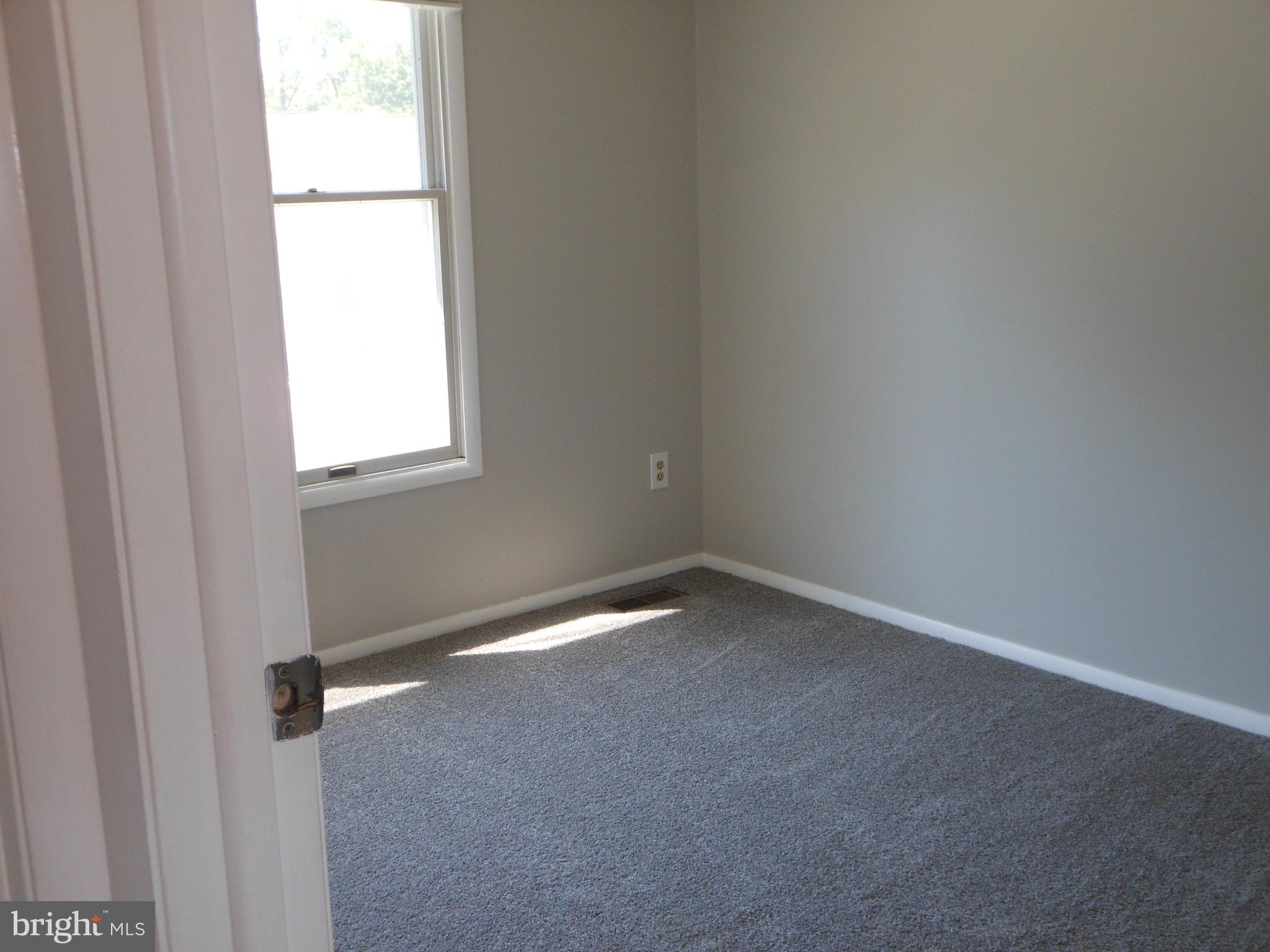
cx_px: 635
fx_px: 1394
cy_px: 476
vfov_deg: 37.7
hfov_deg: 49.0
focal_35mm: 38
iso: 125
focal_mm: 6.8
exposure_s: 1/30
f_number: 3.6
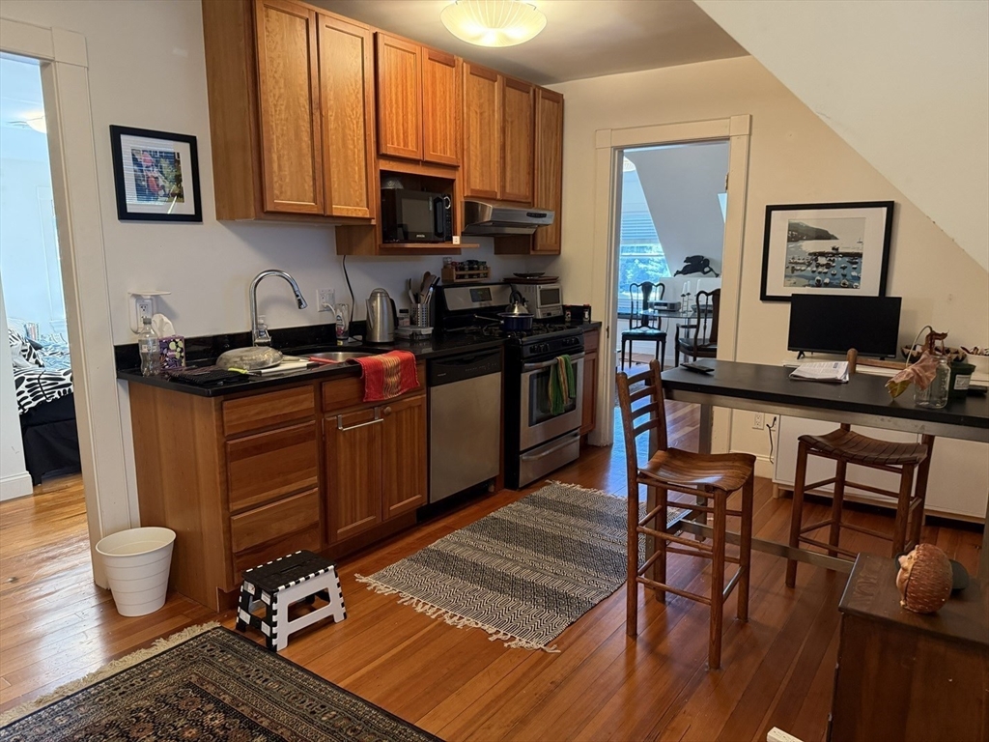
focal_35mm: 24
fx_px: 686
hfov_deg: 71.6
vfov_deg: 56.8
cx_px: 494
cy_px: 371
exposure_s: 1/60
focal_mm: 6.76
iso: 400
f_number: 1.78
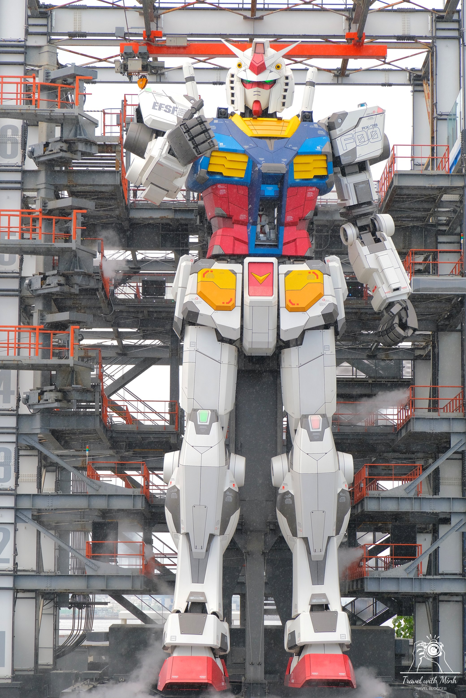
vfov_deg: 19.5
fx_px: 2039
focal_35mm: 105
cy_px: 349
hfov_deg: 13.0
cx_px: 233
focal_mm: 70
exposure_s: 1/900
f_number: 5.6
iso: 800
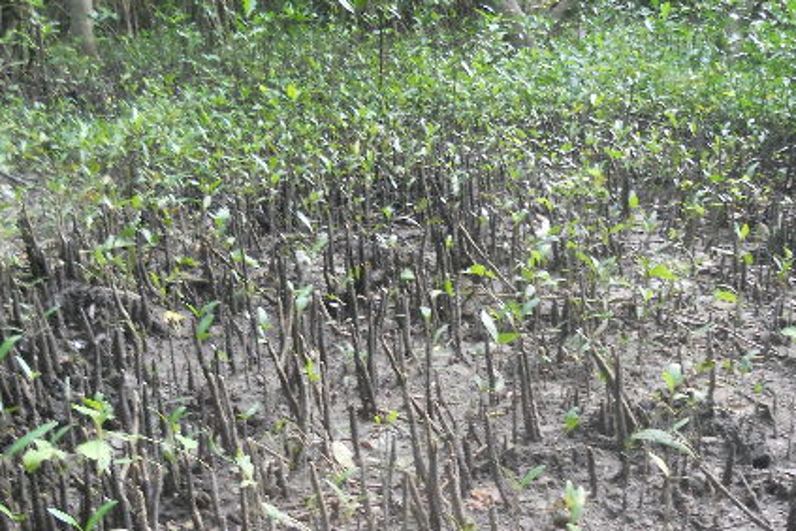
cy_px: 377
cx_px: 435
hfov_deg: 40.3
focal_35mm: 49
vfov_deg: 27.3
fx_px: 1083
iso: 250
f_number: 3.2
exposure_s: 1/30
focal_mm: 4.9
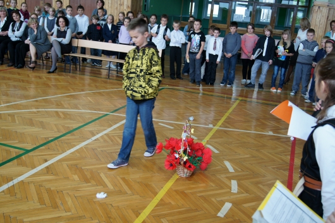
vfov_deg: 34.2
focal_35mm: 39
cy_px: 112
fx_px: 363
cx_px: 168
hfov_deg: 49.6
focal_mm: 26
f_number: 4
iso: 320
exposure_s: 1/40
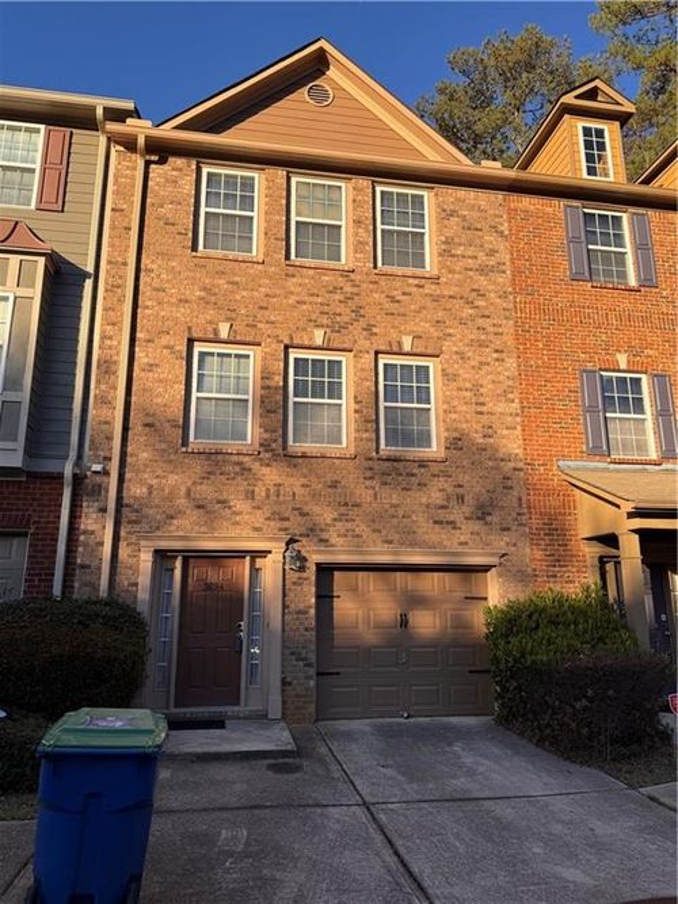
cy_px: 452
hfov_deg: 56.8
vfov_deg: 71.6
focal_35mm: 24
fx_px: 627
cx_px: 339
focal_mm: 6.76
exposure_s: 1/2331
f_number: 1.78
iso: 80
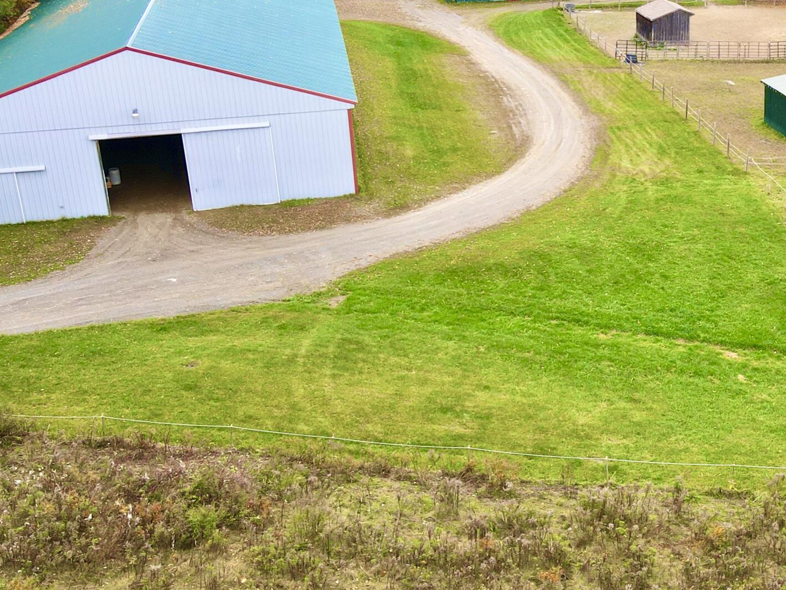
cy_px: 269
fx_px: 1158
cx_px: 647
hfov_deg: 36.0
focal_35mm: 51
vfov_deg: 28.5
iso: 100
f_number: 2.8
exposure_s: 1/120
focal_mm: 4.5
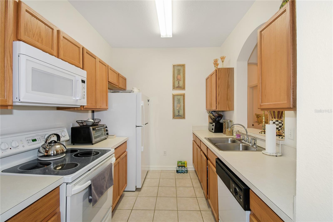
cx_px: 166
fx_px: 139
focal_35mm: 15
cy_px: 111
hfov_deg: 100.4
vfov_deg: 77.3
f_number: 9
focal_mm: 10
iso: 100
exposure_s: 1/2.5
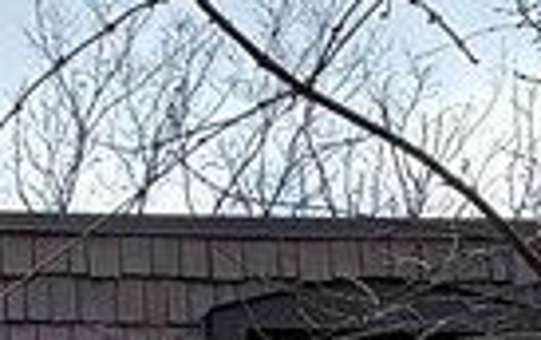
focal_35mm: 111
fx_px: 1639
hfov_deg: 17.0
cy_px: 874
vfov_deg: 10.0
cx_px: -261
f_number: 2.2
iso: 50
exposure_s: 1/109
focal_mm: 2.22
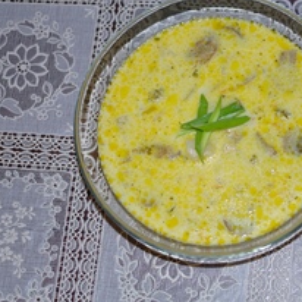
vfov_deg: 22.7
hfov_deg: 22.7
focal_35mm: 76
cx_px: 192
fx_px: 750
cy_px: 122
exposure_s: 1/30
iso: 200
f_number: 2
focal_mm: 30
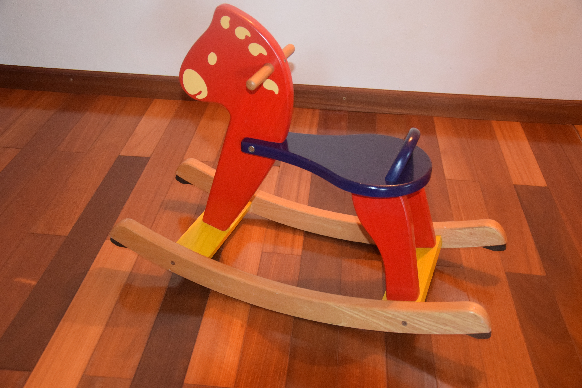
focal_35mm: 42
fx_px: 679
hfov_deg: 46.4
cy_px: 194
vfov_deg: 31.9
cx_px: 291
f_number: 4
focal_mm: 28
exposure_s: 1/30
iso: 3200
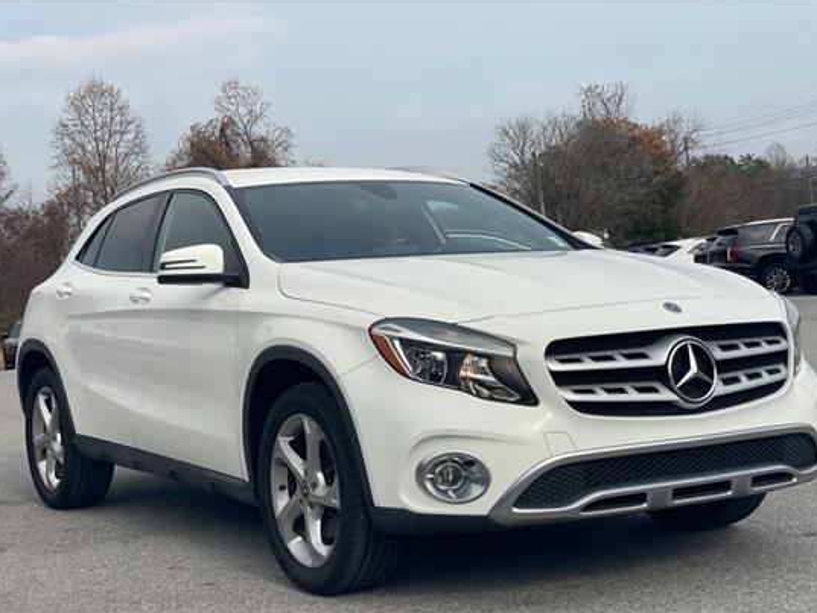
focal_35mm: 62
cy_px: 360
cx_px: 409
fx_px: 1464
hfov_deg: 31.2
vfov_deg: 23.6
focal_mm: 6
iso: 25
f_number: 2
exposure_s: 1/1712
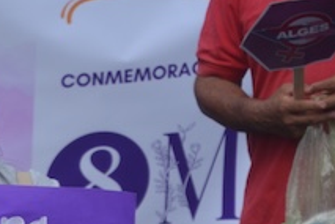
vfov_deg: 1.2
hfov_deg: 1.8
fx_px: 10477
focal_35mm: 1126
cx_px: -146
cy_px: 390
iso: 160
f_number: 5.6
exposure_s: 1/640
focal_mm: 200
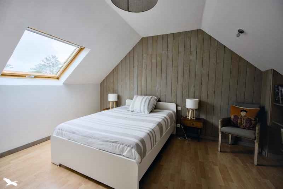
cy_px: 94
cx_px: 142
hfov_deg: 96.7
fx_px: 126
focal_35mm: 16
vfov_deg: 73.7
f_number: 8
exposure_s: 1/250
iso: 800
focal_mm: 16
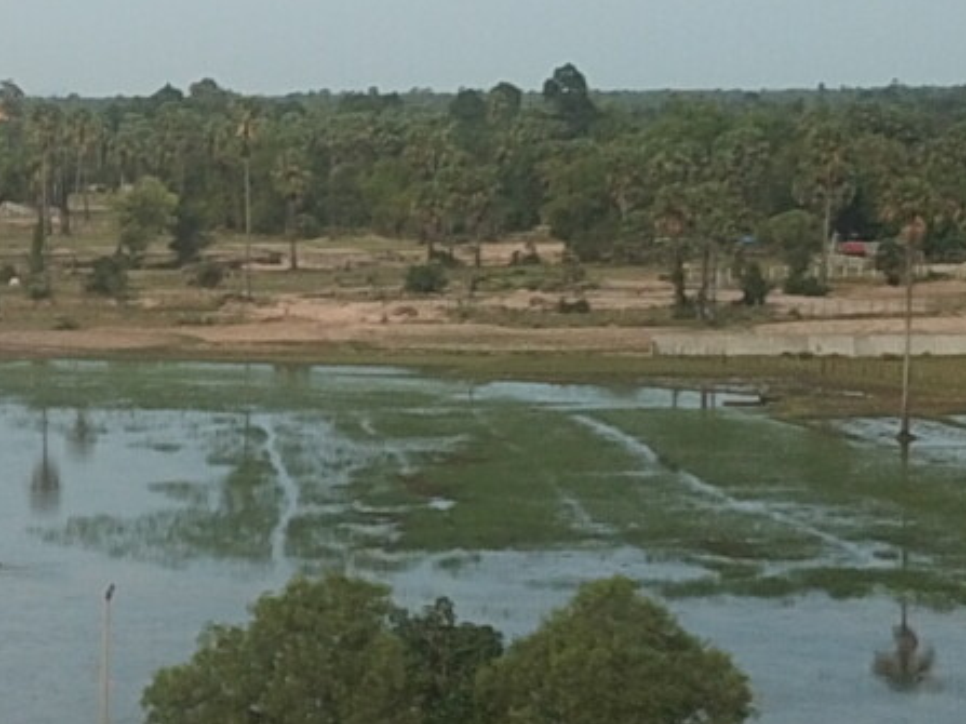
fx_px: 4157
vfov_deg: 10.0
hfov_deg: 13.0
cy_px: 406
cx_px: -78
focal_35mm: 149
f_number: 2.2
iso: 100
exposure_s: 1/1873
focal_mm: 4.73
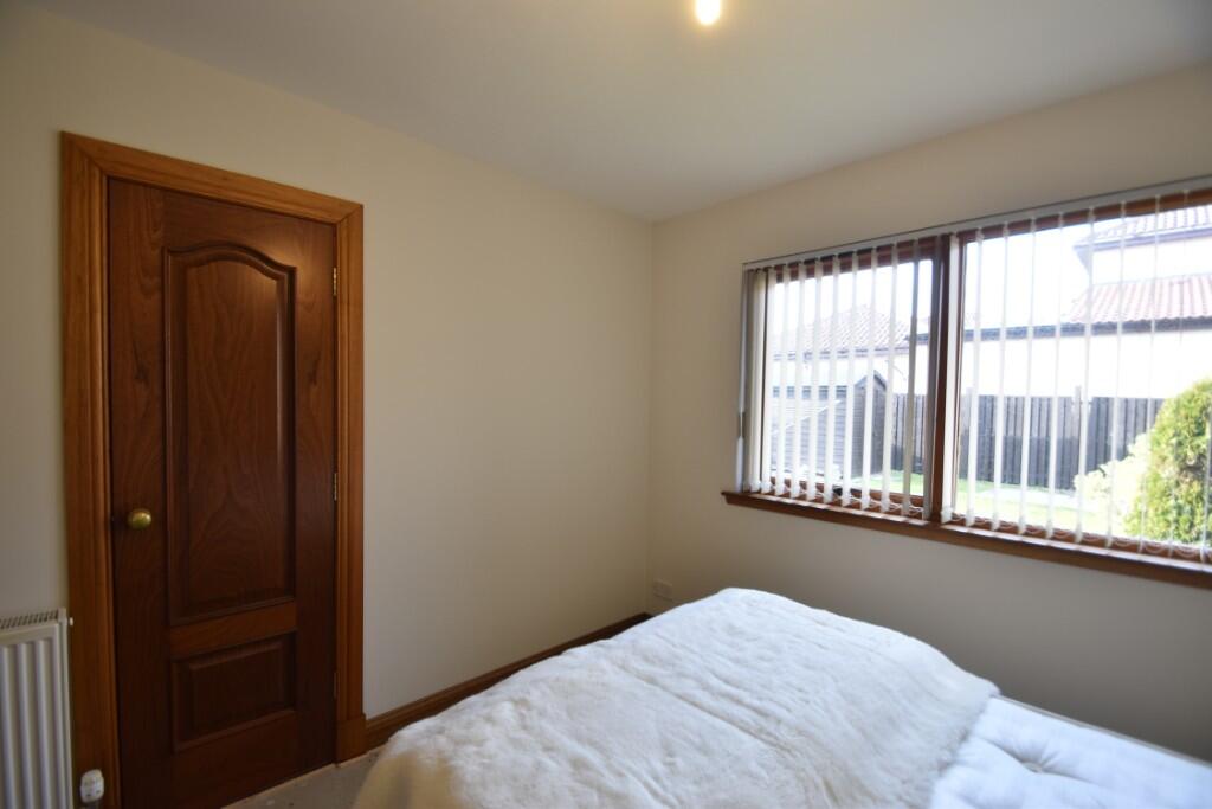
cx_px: 606
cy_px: 404
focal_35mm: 15
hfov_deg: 100.4
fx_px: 505
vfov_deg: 77.3
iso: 100
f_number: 4.5
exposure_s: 1/25
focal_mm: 10
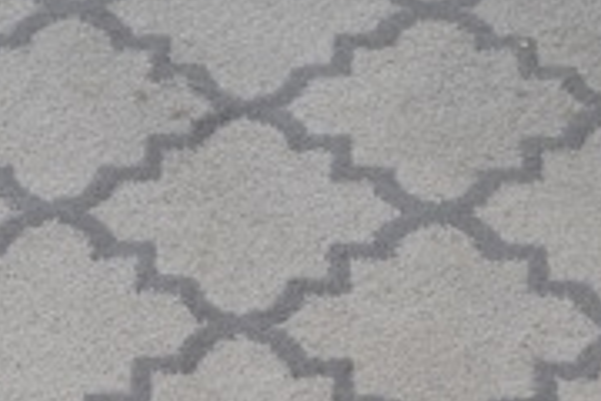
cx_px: -30
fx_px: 2788
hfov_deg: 12.1
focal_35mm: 167
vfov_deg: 8.0
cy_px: 633
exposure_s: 1/125
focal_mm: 20
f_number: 5.6
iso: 140
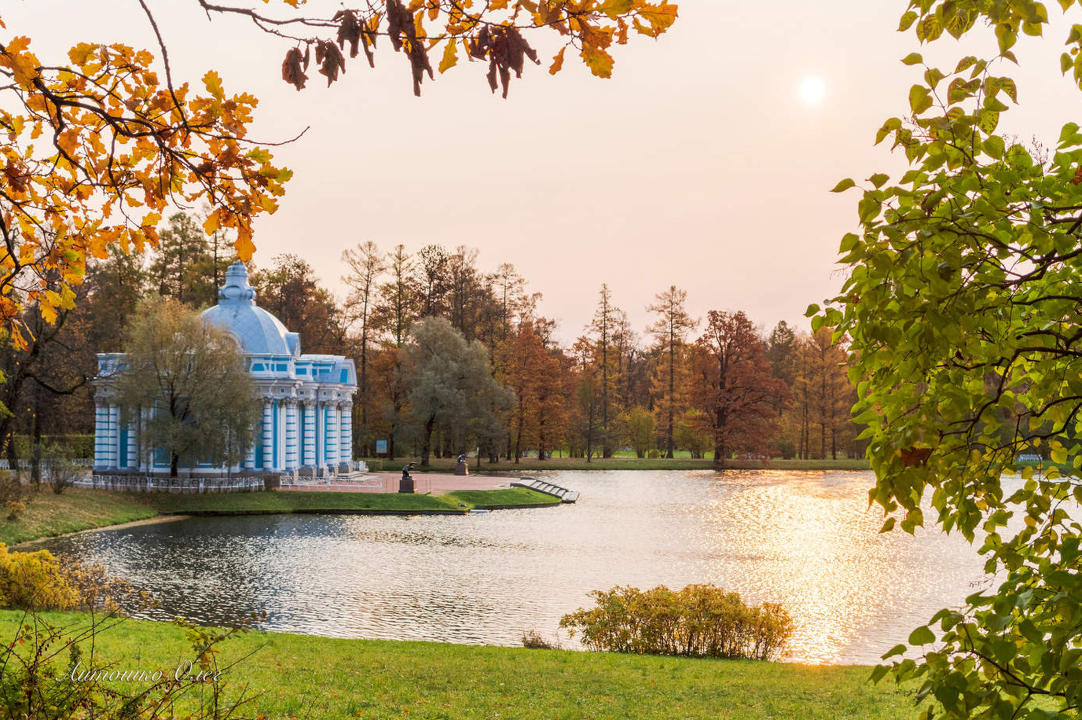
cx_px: 535
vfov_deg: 22.2
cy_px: 363
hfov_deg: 32.9
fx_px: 1832
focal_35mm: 61
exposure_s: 1/800
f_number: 5.6
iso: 200
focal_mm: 40
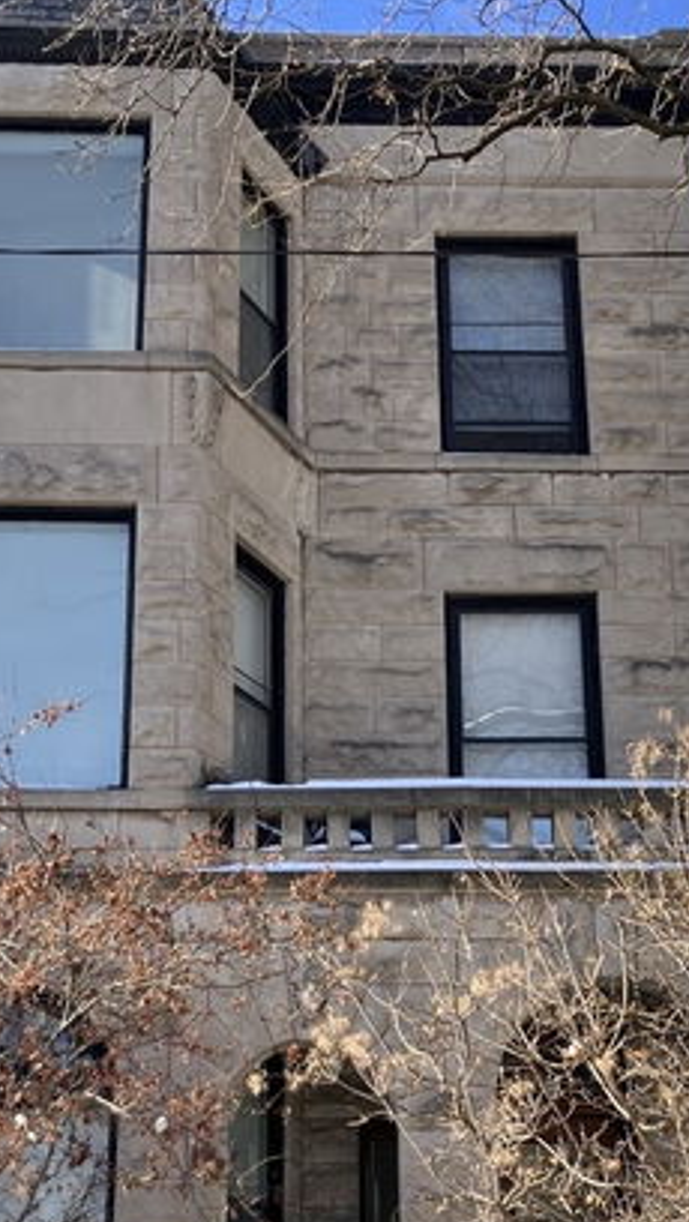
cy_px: 940
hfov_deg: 23.5
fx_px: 1654
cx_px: 383
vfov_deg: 39.3
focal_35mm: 51
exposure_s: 1/486
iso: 32
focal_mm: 3.99
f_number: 1.8
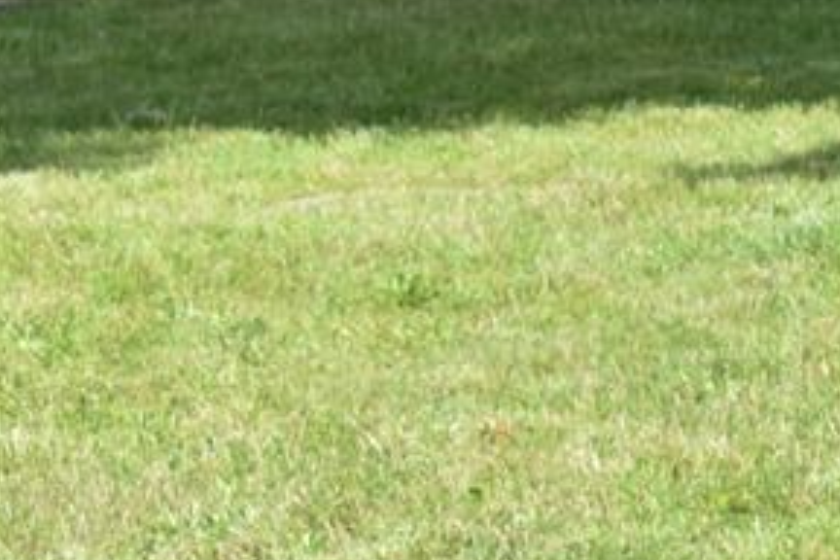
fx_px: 4970
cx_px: 1382
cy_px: -179
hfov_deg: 9.3
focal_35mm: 213
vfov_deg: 6.4
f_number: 8
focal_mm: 40
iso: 100
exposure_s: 1/250
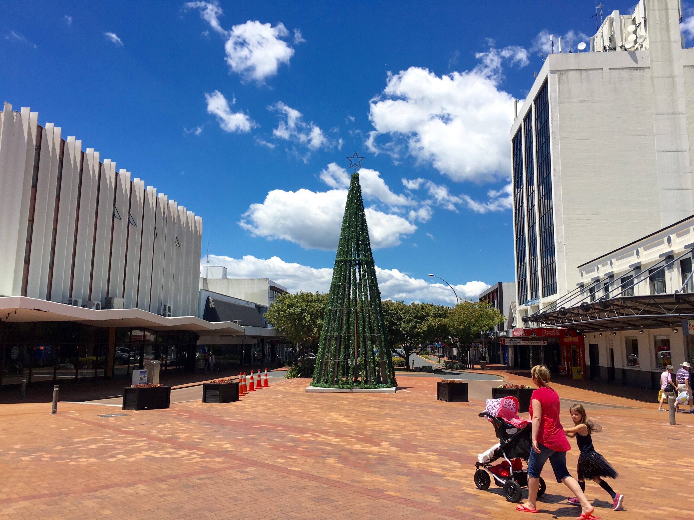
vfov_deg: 48.2
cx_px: 347
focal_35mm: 29
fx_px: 581
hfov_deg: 61.7
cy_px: 260
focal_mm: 4.15
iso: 25
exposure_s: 1/2198
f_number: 2.2
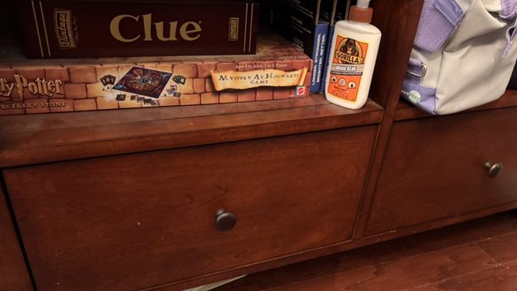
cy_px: 211
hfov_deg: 61.0
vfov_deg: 36.0
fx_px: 439
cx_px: 274
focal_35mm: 32
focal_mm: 6.76
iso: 1250
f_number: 1.78
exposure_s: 1/30
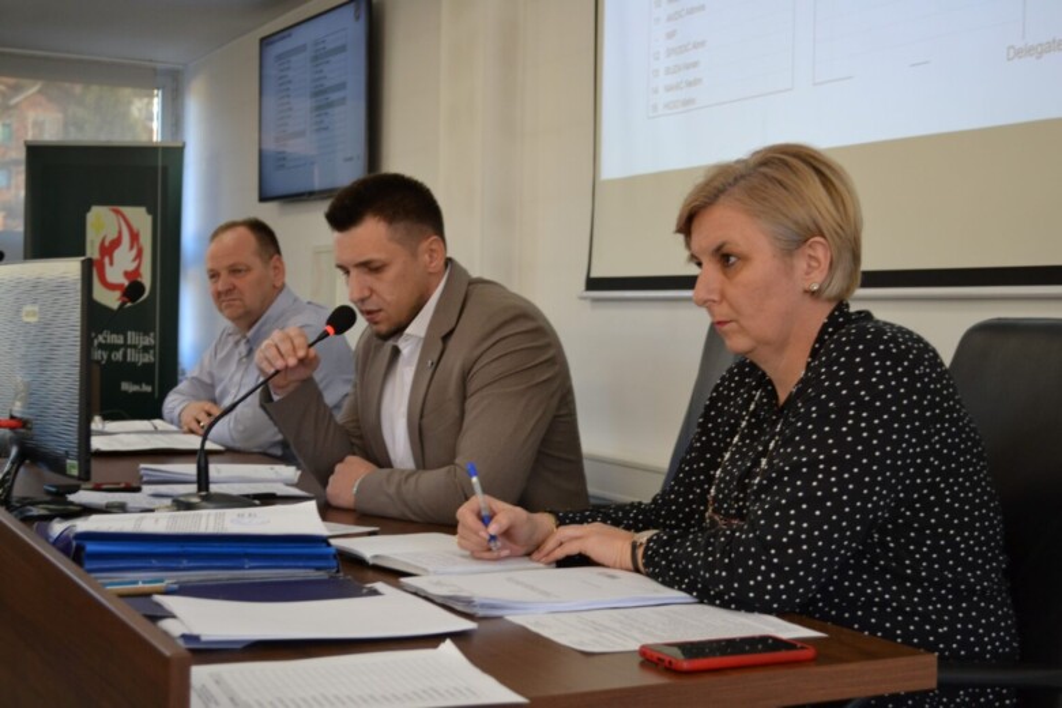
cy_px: 354
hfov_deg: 38.9
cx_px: 531
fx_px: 1504
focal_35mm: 51
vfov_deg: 26.5
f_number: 5
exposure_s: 1/60
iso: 500
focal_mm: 34
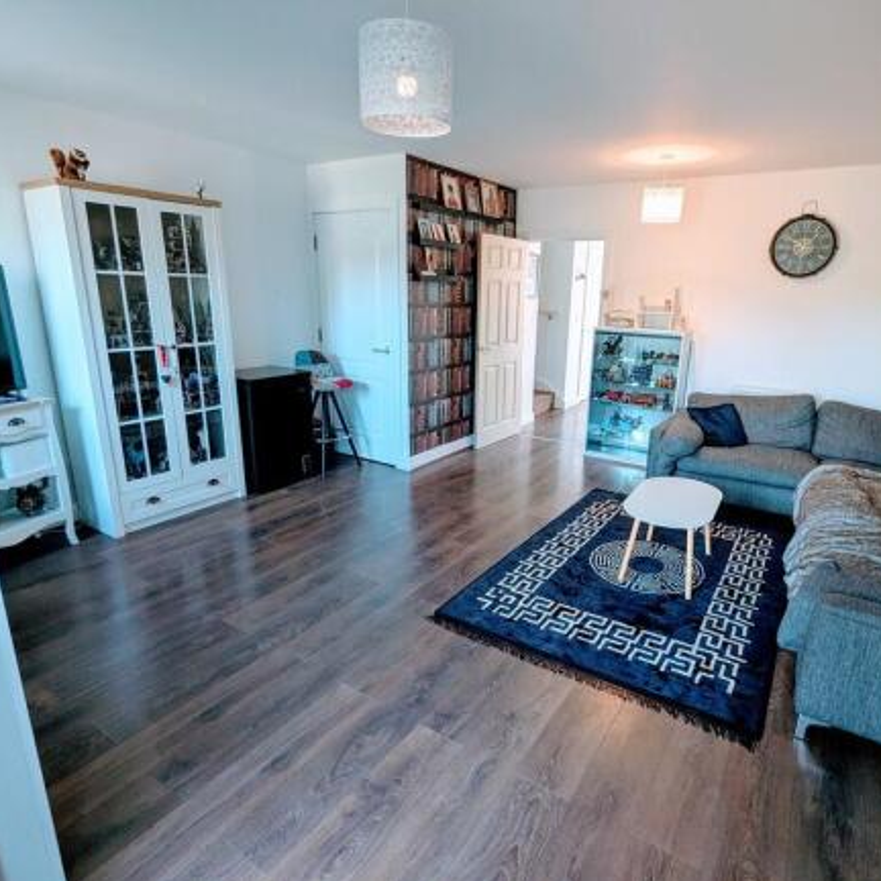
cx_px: 487
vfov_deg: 77.7
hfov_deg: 77.4
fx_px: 547
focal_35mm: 19
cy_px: 442
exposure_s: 1/23.8
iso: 95
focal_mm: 2.35
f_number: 2.2
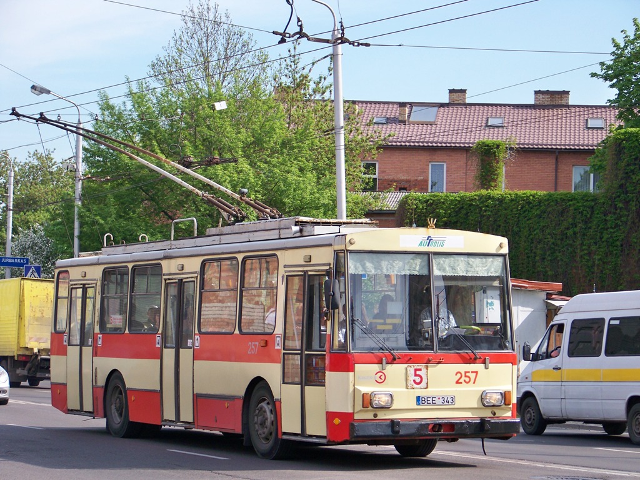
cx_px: 320
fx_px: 2015
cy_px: 240
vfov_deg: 13.6
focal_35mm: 109
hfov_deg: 18.0
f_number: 3.2
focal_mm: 19.3
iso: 80
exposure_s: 1/500
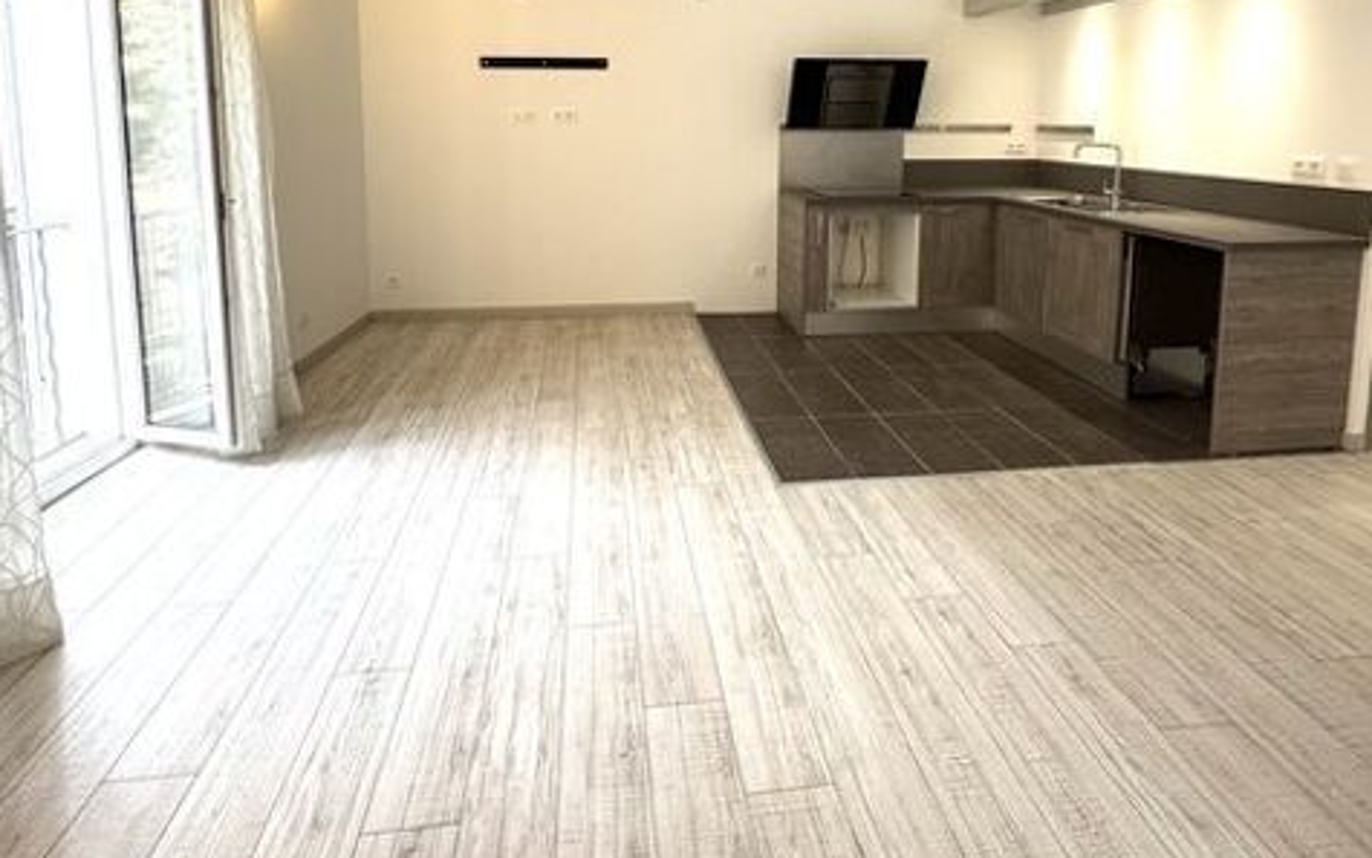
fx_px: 748
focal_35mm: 20
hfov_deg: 85.1
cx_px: 682
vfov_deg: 56.2
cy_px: 196
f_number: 2.2
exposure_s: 1/99
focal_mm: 2.22
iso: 160
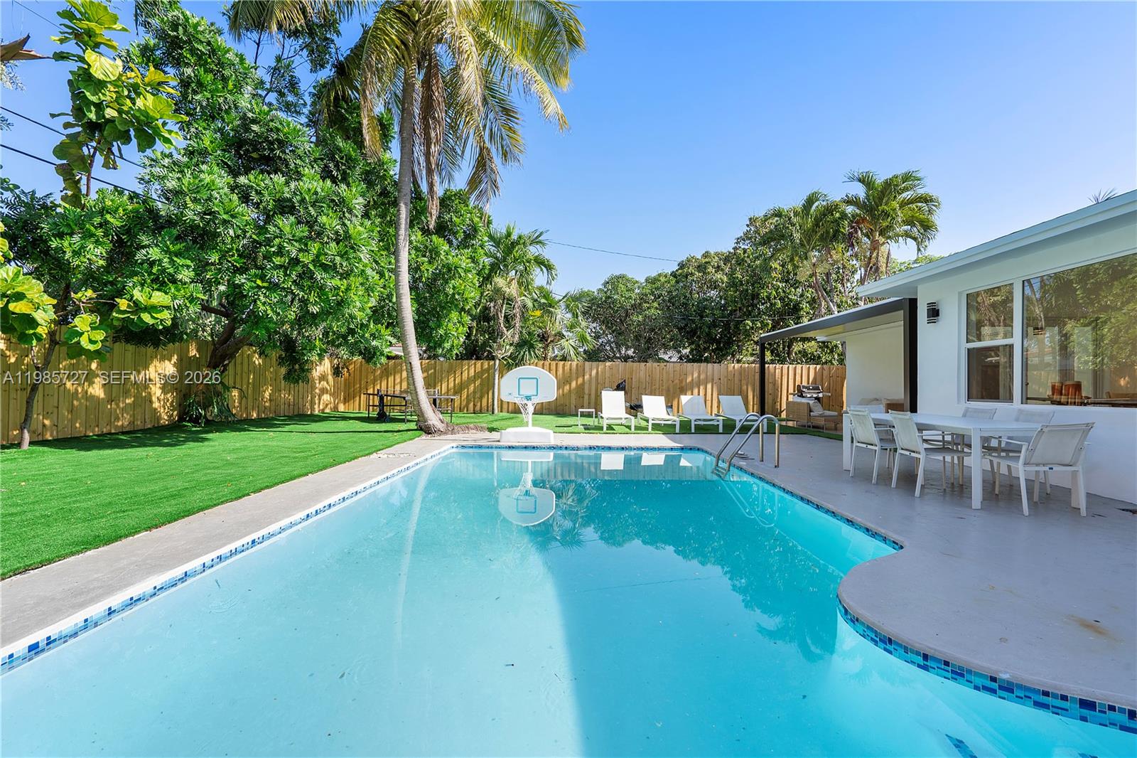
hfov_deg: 96.7
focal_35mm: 16
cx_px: 568
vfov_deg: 73.7
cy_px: 379
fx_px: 505
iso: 100
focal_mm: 16
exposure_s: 1/100
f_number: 10
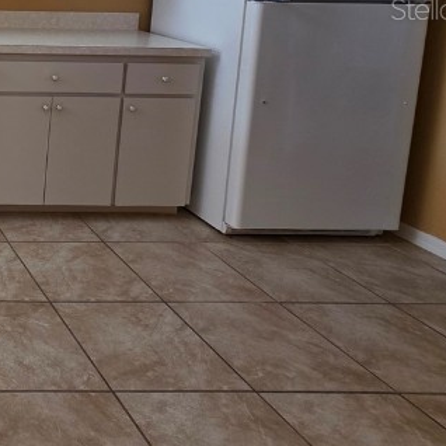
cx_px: -195
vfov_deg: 39.9
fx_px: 539
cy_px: 8
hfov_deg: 30.0
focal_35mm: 37
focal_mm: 2.2
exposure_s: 1/120
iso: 125
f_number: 1.9
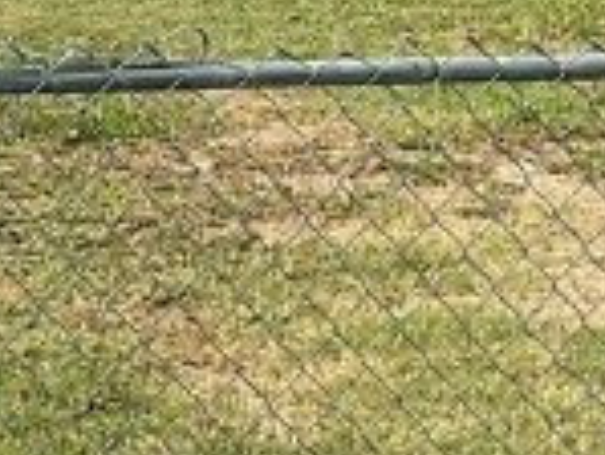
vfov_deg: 7.3
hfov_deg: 9.7
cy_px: -236
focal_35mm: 199
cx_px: 820
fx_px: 3481
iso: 16
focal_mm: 3
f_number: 1.8
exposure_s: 1/1730
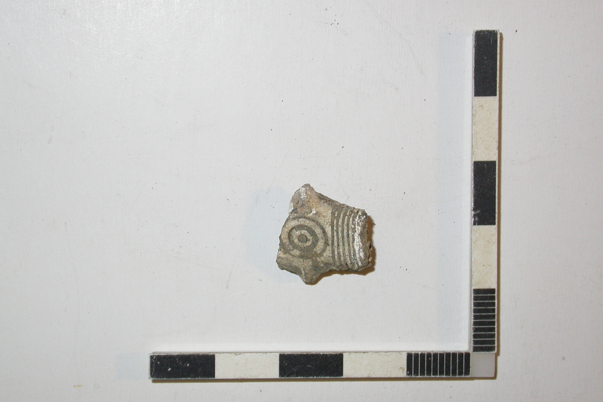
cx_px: 300
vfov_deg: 14.9
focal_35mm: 92
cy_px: 212
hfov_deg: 22.1
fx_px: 1541
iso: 100
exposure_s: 1/60.3
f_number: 3.7
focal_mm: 18.2
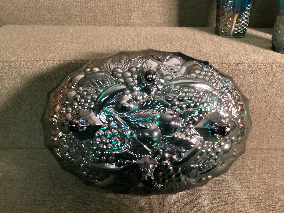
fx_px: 254
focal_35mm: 31
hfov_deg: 58.3
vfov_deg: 45.4
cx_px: 142
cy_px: 106
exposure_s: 1/30
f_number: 2.4
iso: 640
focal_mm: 3.3
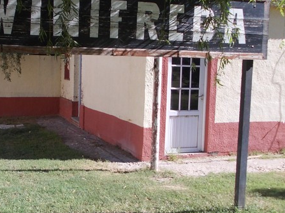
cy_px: 113
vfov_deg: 30.2
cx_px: 105
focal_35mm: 48
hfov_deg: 39.4
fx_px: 395
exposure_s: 1/160
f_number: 5.4
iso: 80
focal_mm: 4
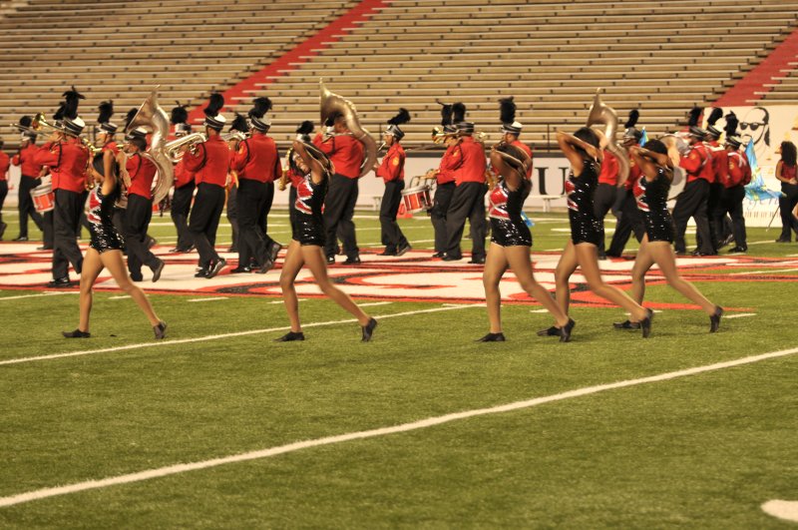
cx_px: 399
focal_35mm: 123
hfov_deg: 16.7
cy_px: 265
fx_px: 2723
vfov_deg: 11.1
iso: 250
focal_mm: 82
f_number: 2.8
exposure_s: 1/60
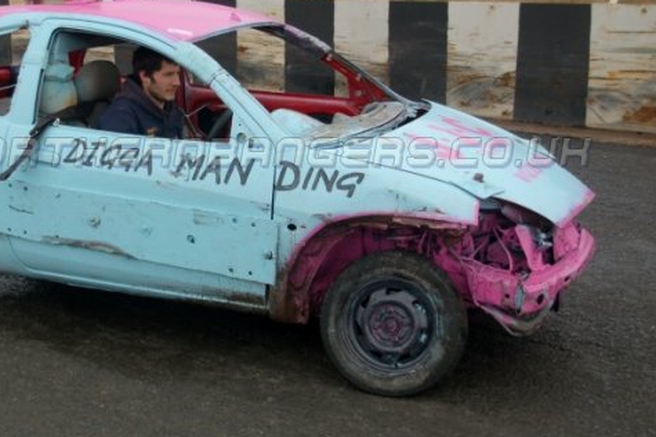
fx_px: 1141
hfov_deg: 31.8
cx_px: 217
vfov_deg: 21.6
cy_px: 156
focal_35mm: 63
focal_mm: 31
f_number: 4.5
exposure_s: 1/500
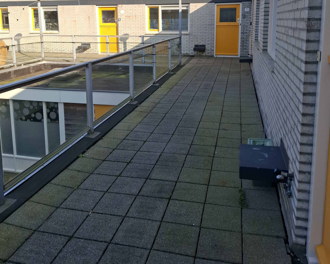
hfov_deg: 58.8
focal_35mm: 30
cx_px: 165
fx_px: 293
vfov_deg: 46.7
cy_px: 66
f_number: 1.8
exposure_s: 1/1168
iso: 50
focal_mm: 5.54
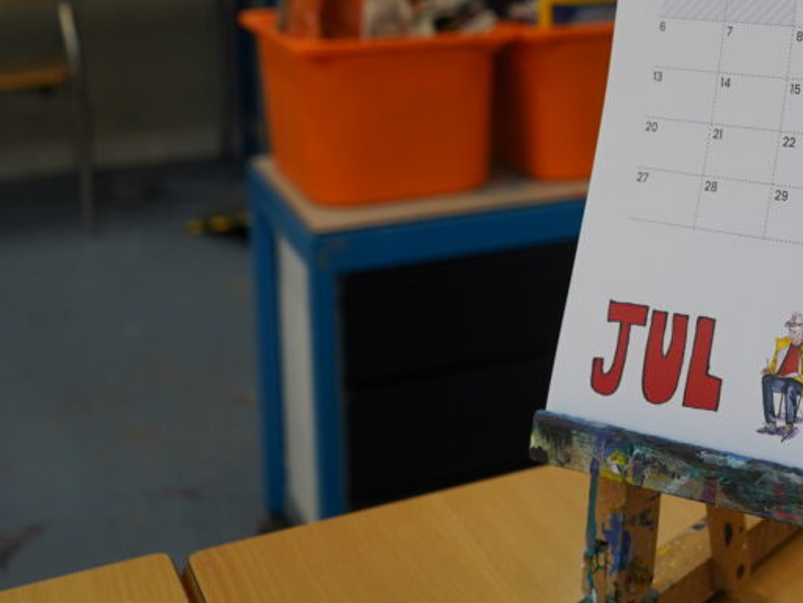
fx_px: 1462
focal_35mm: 63
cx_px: 905
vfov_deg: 22.3
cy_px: -16
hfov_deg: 27.8
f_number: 4
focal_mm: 28
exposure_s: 1/160
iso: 800
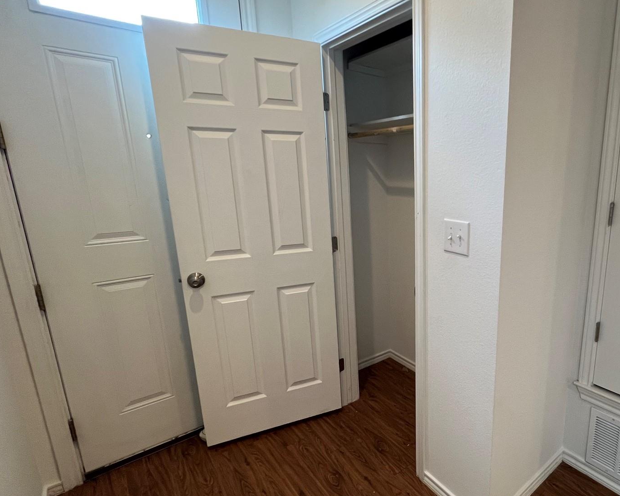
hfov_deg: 79.4
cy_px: 253
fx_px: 349
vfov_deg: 70.8
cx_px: 433
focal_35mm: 19
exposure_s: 1/120
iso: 200
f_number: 1.8
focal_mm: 1.57
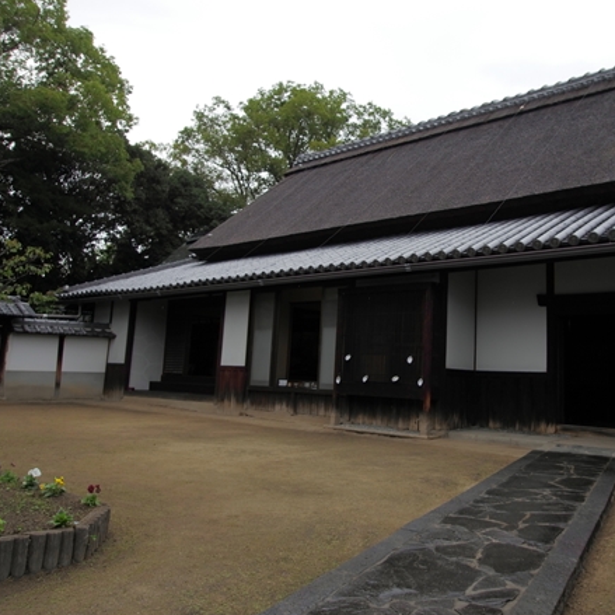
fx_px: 583
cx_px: 410
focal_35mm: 29
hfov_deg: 54.5
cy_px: 304
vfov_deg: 55.6
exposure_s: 1/500
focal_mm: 12
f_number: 4
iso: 200
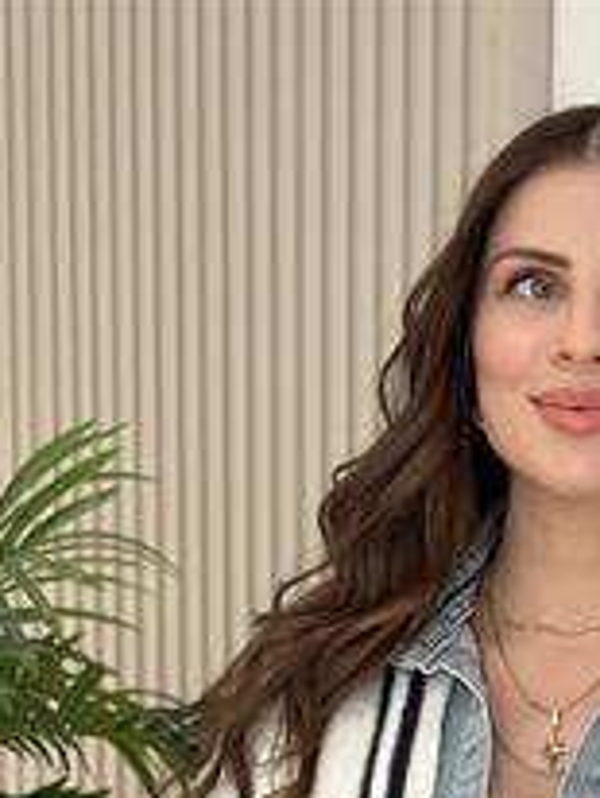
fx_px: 2860
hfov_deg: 11.9
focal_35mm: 124
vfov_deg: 15.2
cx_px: 515
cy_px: 1017
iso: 80
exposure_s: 1/439
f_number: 1.78
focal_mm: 6.86
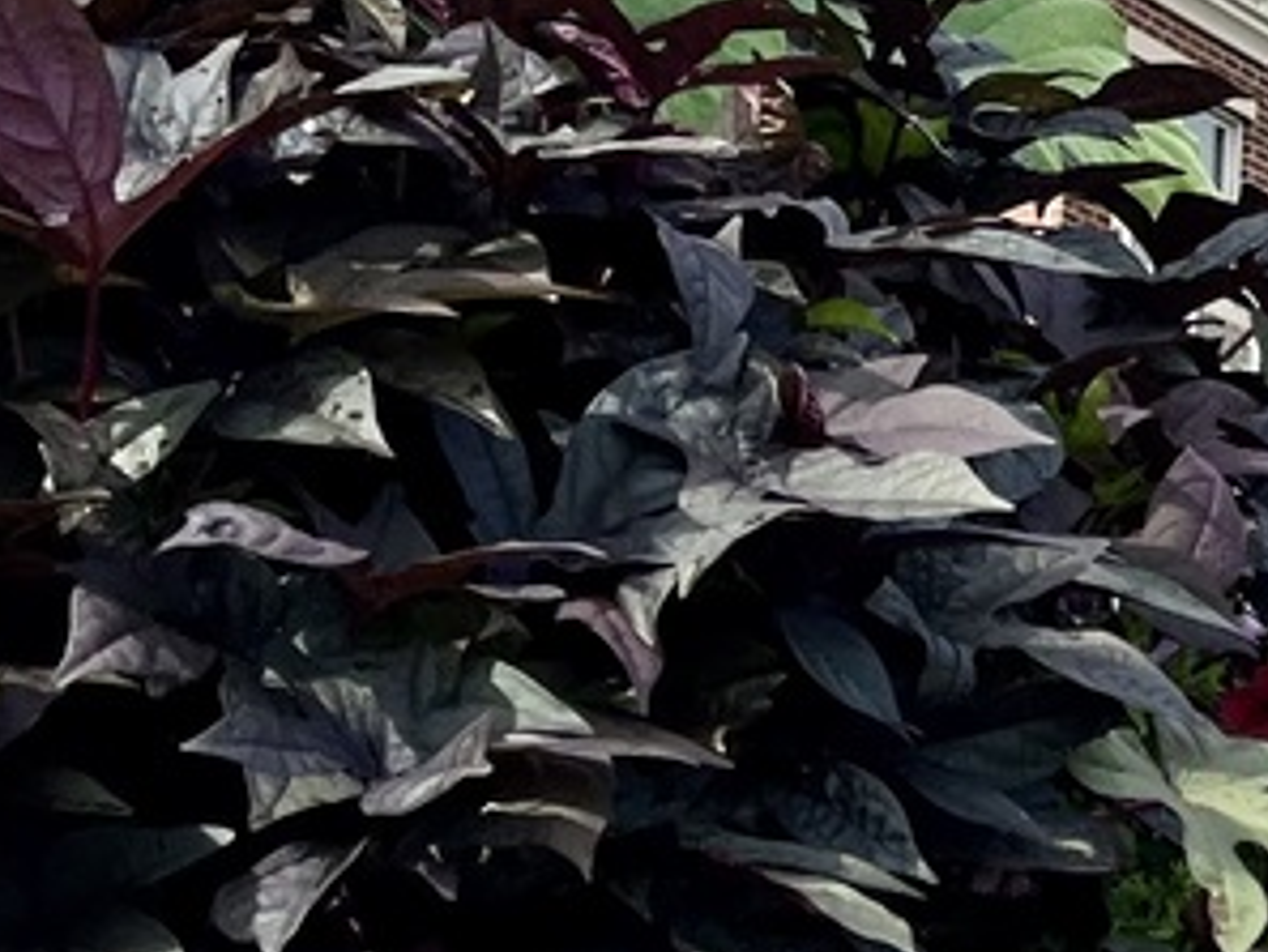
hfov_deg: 13.0
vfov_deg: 11.7
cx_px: 2749
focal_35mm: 126
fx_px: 4617
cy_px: 692
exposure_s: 1/3521
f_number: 1.6
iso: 50
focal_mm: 5.1
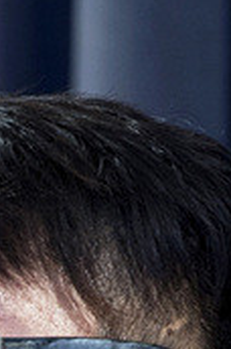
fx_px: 6764
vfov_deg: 2.9
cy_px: 602
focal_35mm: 700
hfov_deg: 2.0
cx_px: -41
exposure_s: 1/200
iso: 800
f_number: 4
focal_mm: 200
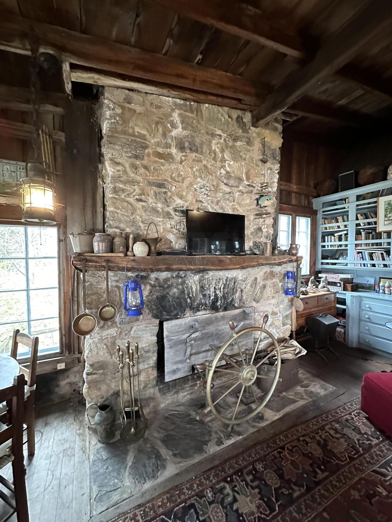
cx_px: 196
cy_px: 261
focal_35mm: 14
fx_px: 211
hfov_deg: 85.7
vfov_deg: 102.1
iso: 1000
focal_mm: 2.22
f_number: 2.2
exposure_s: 1/40
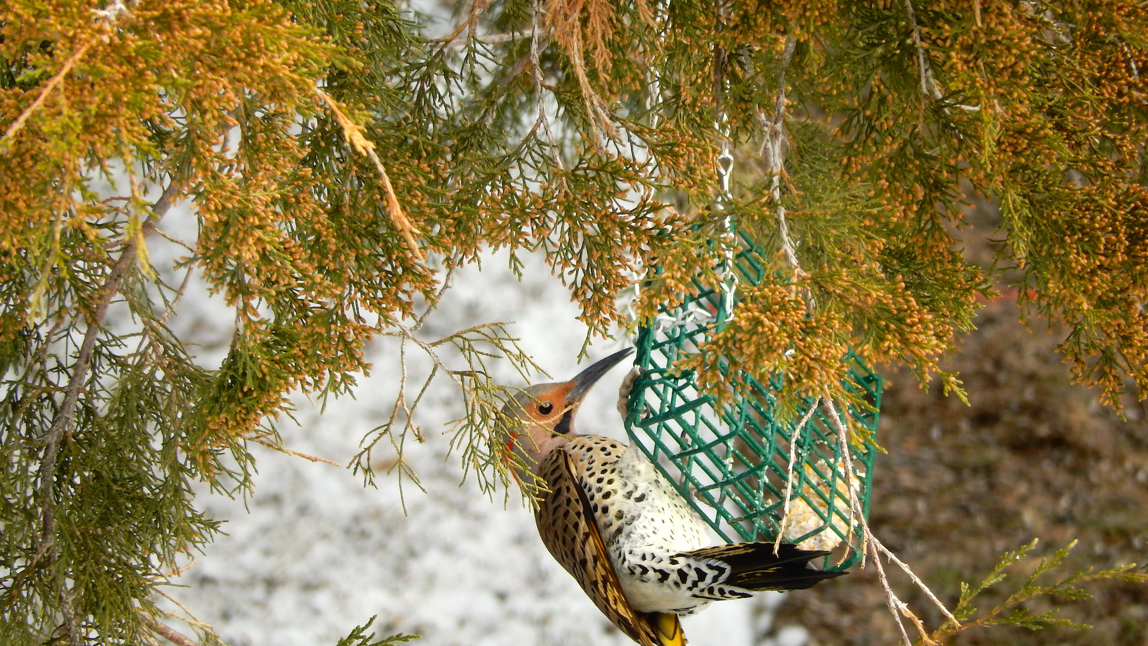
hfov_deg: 3.9
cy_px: 389
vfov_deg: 2.2
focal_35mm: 561
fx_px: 17077
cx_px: 574
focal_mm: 92.3
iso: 125
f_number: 6.3
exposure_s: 1/200
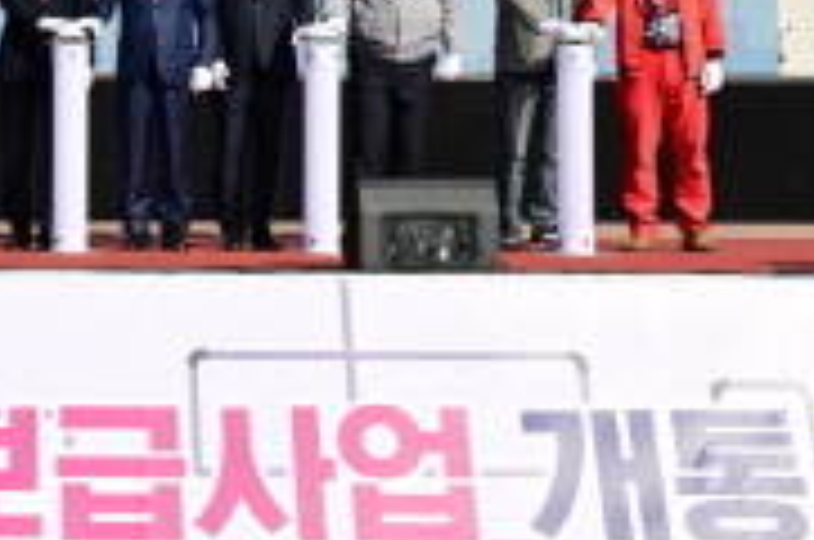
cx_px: 25
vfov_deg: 14.4
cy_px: 32
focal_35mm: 94
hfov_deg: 21.1
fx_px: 2116
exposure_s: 1/200
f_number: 9
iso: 100
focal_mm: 26.5
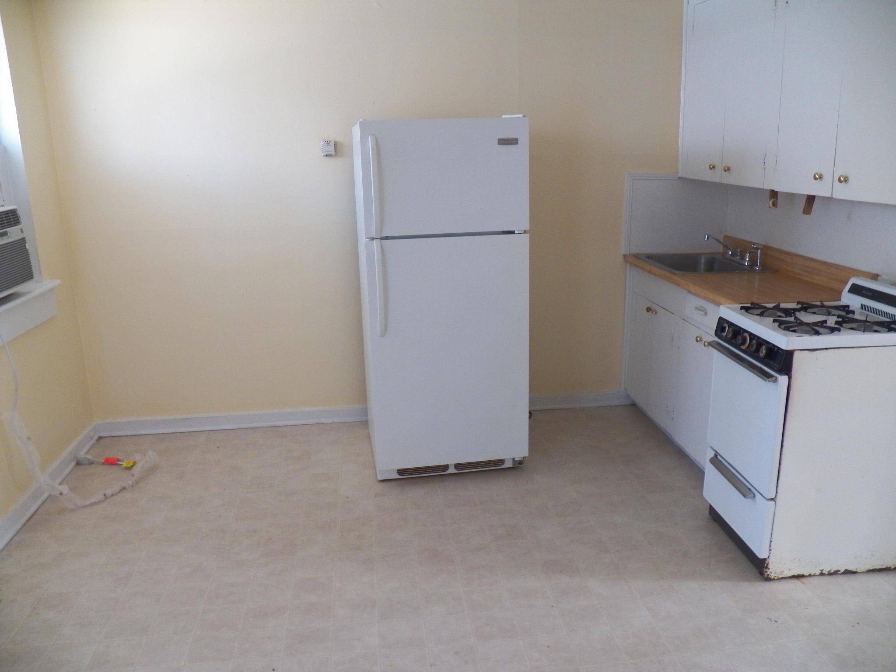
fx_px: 725
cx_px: 448
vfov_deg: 49.7
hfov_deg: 63.4
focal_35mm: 28
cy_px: 336
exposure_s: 1/30
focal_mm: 4.9
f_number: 2.8
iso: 250
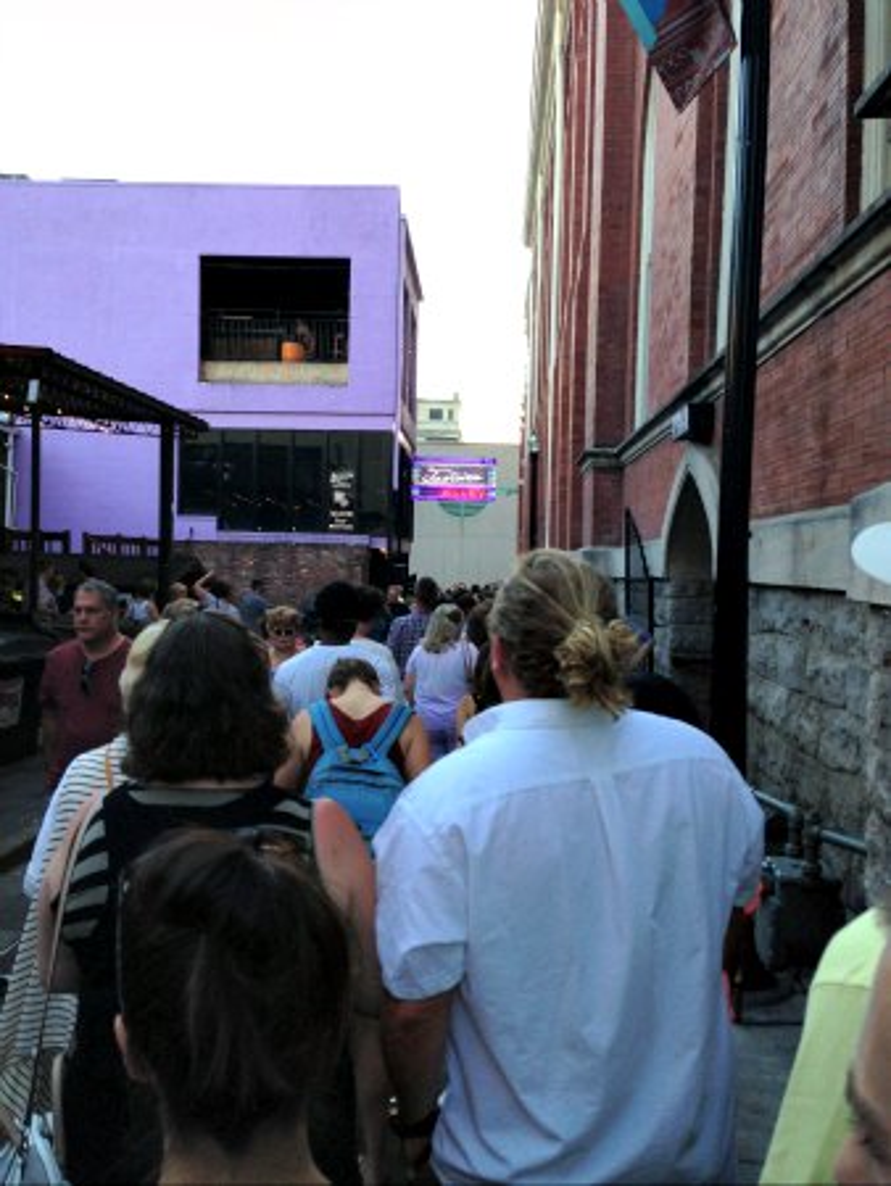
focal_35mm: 33
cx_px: 446
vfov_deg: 55.3
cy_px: 593
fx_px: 1131
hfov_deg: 43.0
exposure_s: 1/120
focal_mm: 4.12
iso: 64
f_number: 2.4
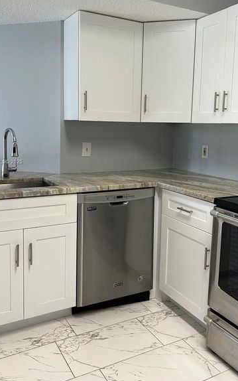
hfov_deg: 39.4
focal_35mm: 32
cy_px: 162
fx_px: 332
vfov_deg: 59.4
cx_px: 120
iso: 100
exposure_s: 1/120
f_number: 1.5
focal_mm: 5.7
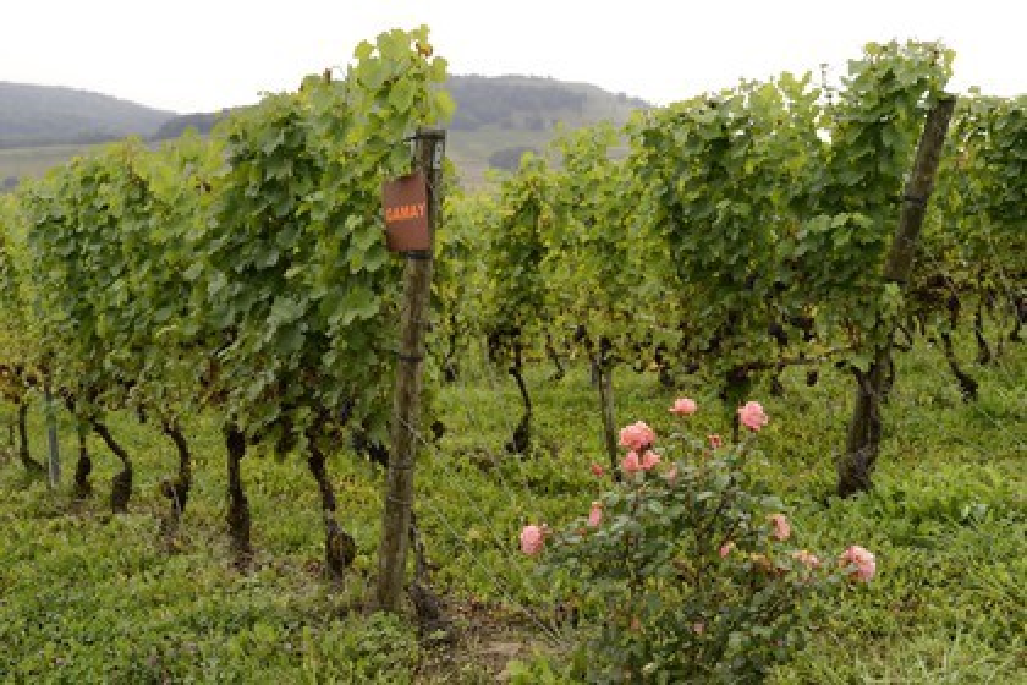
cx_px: 514
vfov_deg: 33.4
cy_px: 342
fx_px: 1141
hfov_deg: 48.5
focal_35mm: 40
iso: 200
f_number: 7.1
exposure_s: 1/125
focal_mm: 40
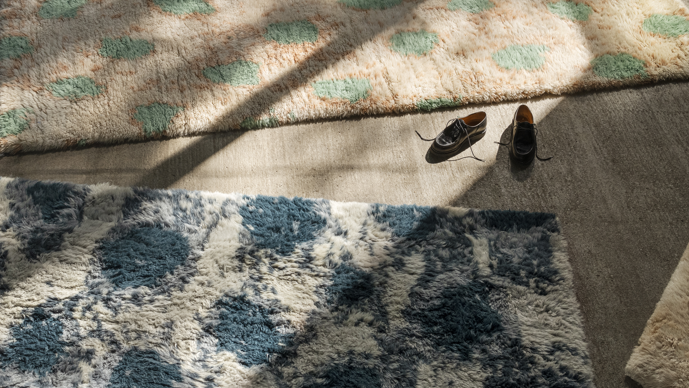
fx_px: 1023
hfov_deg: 37.1
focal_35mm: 56
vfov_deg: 21.3
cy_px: 95
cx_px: 276
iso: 400
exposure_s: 1/200
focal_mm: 32
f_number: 8
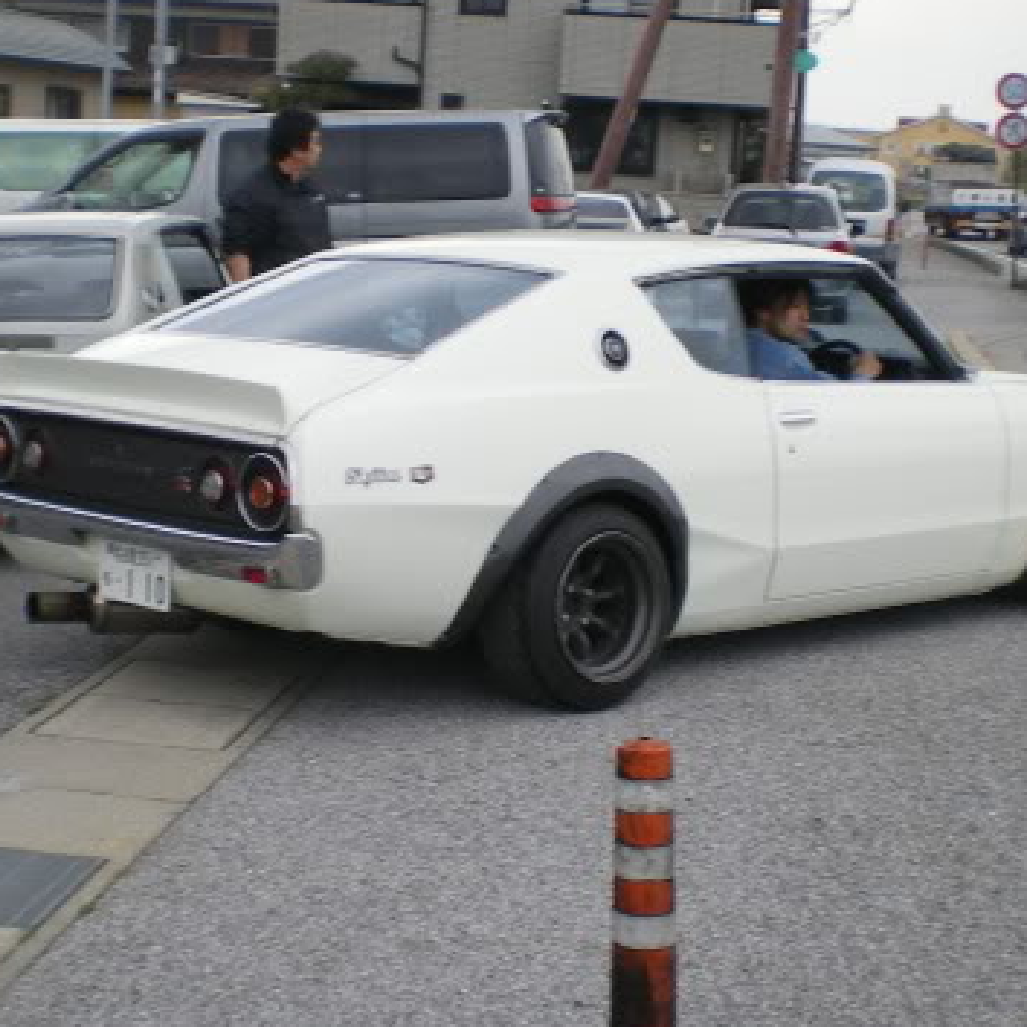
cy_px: 525
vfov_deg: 24.0
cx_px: 531
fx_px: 2417
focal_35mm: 72
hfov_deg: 24.0
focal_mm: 6.3
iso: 50
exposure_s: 1/250
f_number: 4.6
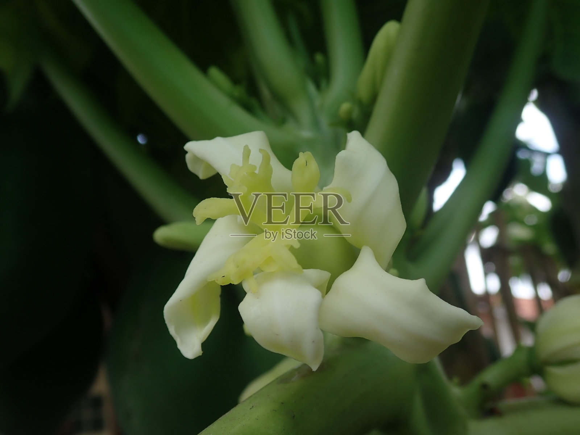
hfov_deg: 60.0
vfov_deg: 46.8
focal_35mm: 30
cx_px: 290
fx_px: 503
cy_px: 218
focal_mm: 5.5
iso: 100
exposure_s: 1/200
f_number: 3.2
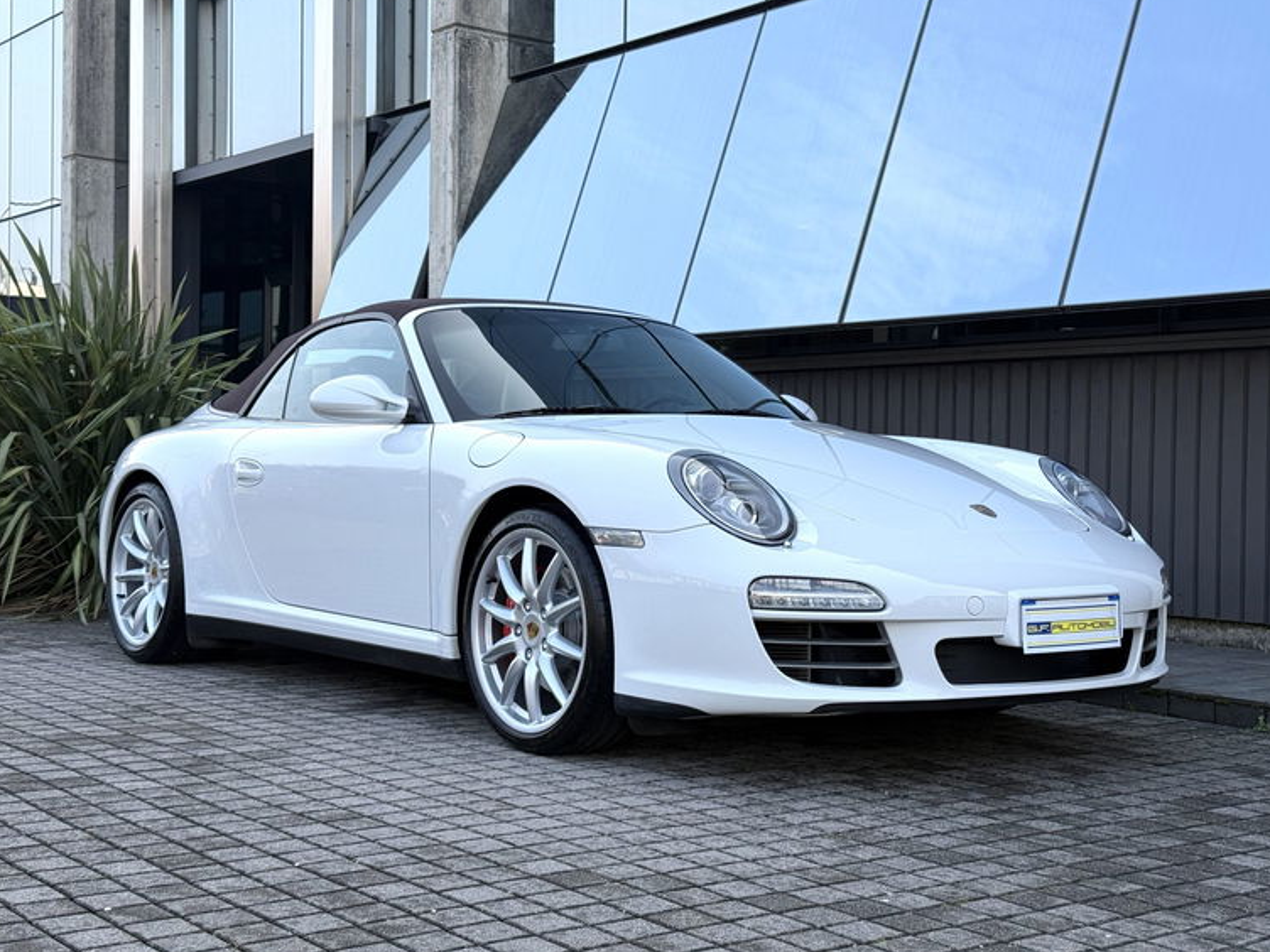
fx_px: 1798
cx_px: 643
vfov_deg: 29.7
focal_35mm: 49
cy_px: 474
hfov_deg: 38.9
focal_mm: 6.76
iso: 64
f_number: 1.78
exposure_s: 1/975
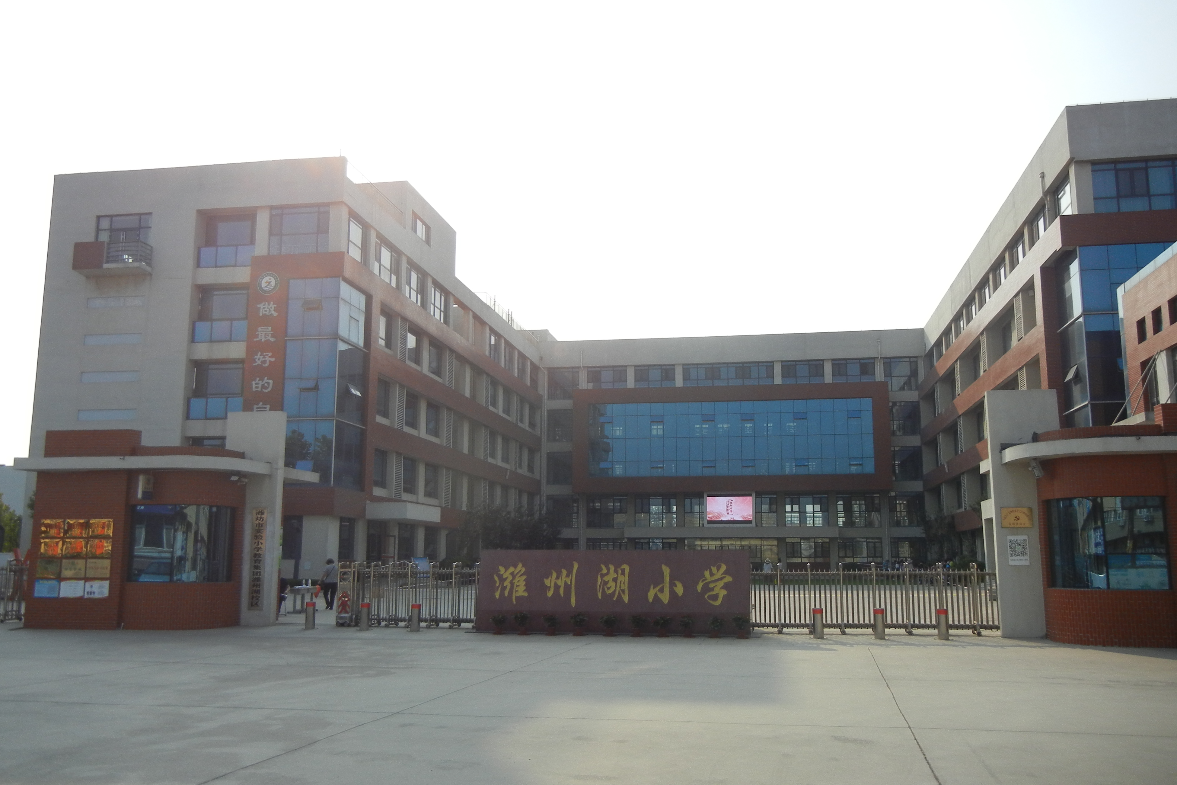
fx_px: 1046
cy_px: 398
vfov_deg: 41.1
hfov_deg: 58.7
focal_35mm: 32
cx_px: 599
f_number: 7
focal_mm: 5.4
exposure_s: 1/425
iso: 160
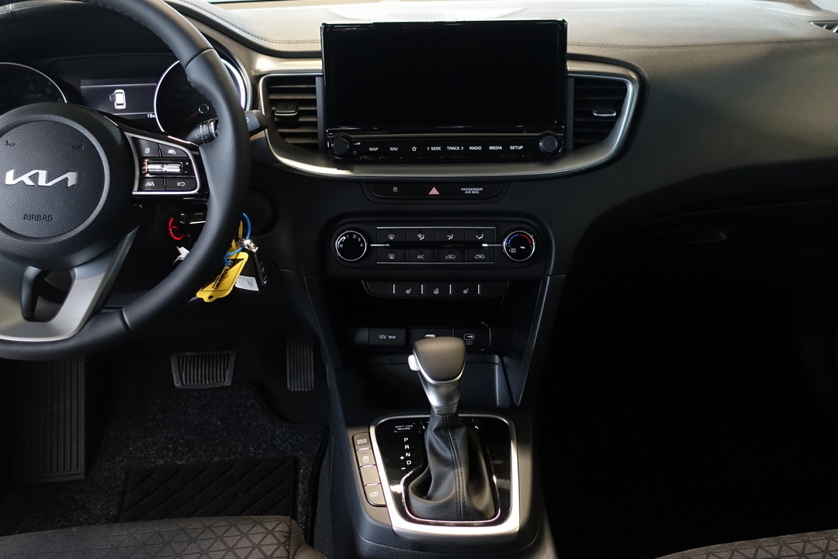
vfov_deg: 36.8
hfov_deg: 53.1
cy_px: 228
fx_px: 838
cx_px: 449
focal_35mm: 36
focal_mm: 8.8
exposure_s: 1/40
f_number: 1.8
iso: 640
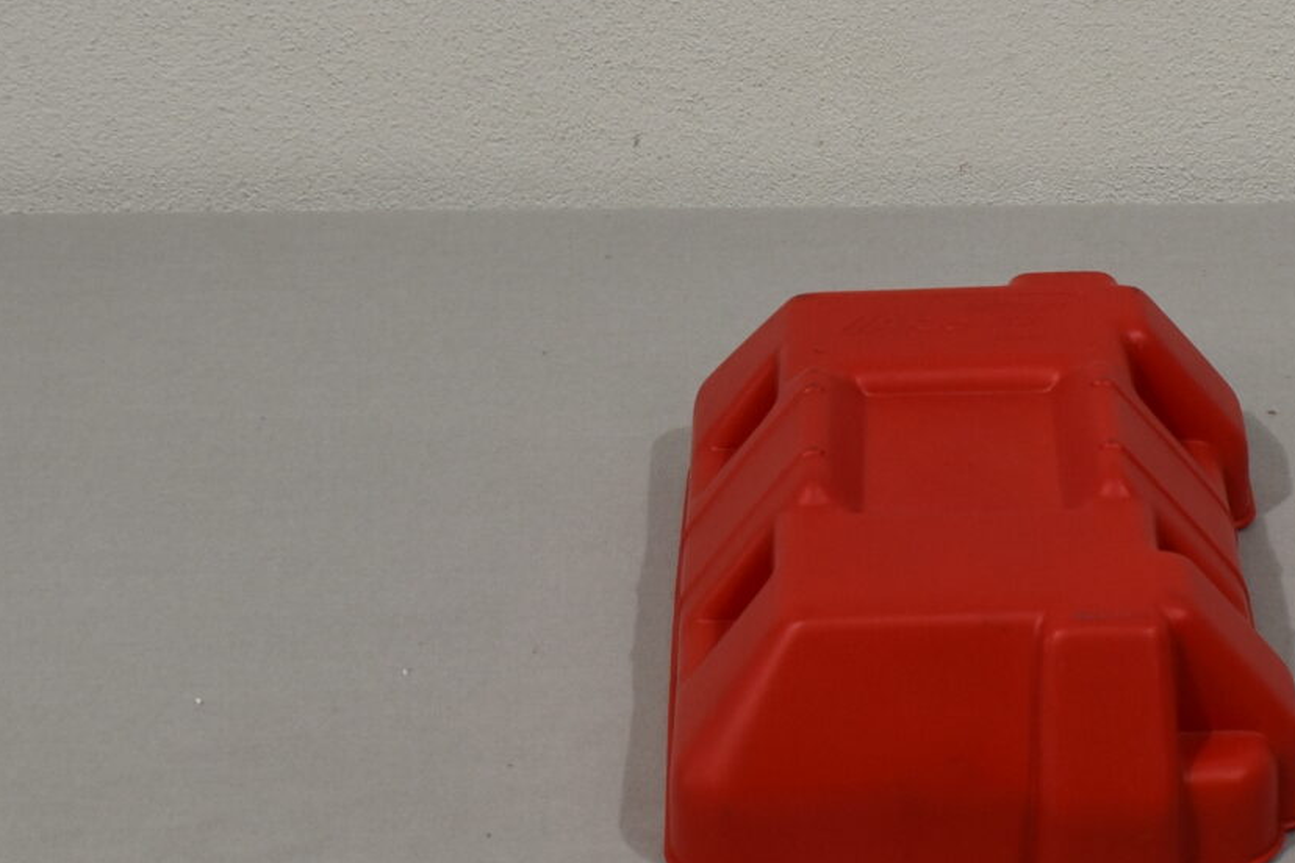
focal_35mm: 102
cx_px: 968
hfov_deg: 19.9
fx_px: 3669
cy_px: 412
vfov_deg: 13.4
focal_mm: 22
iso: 320
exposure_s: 1/125
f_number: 5.6
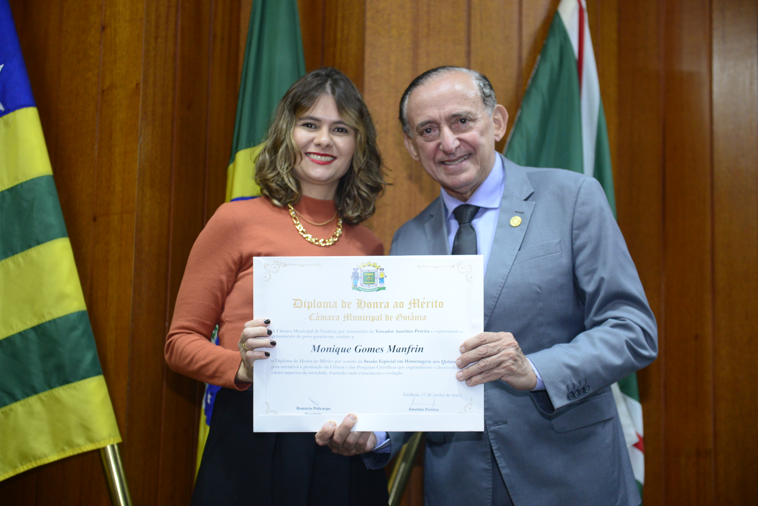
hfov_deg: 28.8
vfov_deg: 19.5
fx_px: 1474
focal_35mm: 70
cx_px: 379
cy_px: 253
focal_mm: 70
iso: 2500
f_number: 4
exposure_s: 1/125
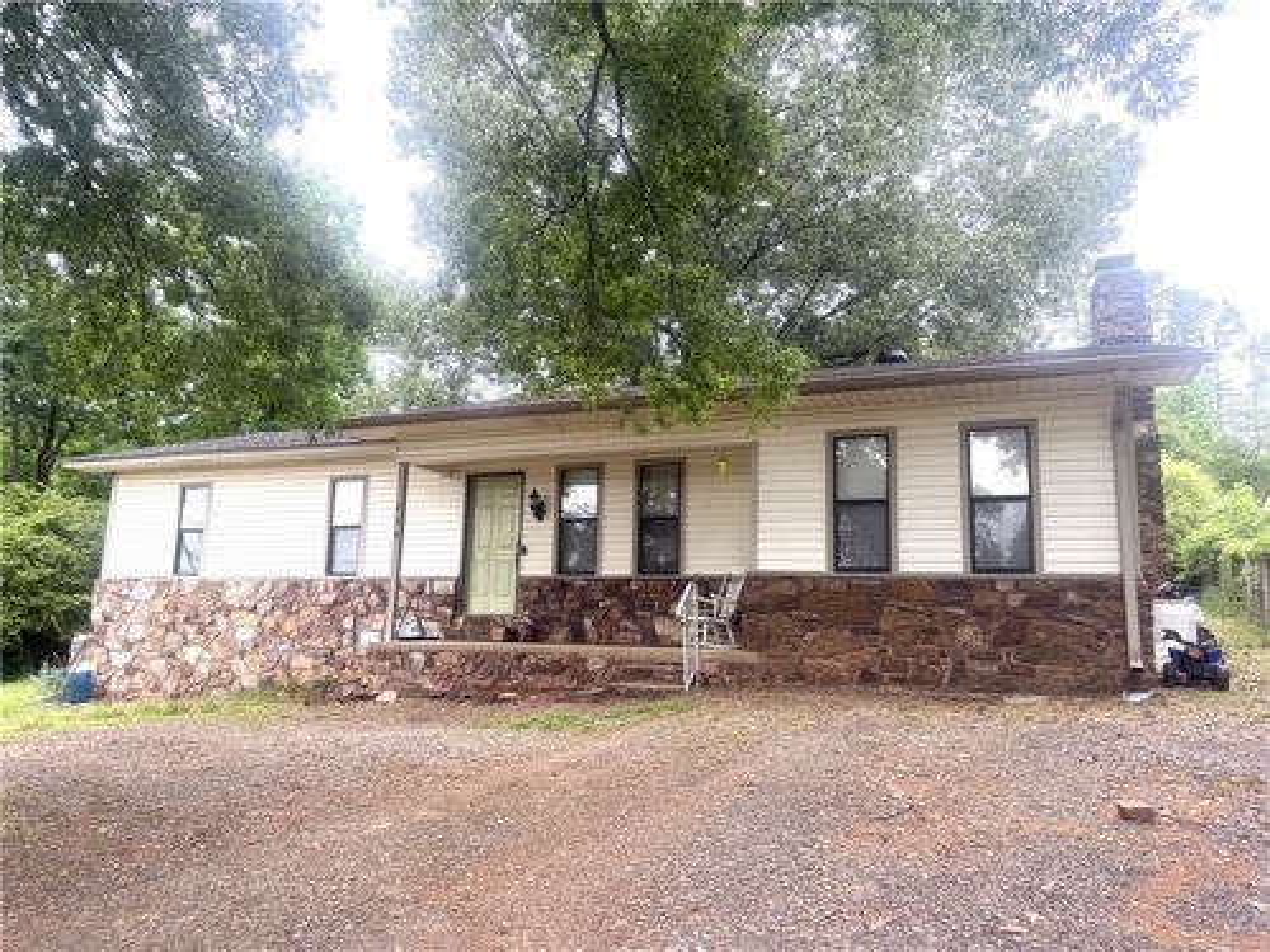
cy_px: 476
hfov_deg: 71.6
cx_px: 635
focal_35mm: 24
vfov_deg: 56.8
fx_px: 881
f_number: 1.78
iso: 100
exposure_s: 1/476
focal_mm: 6.76
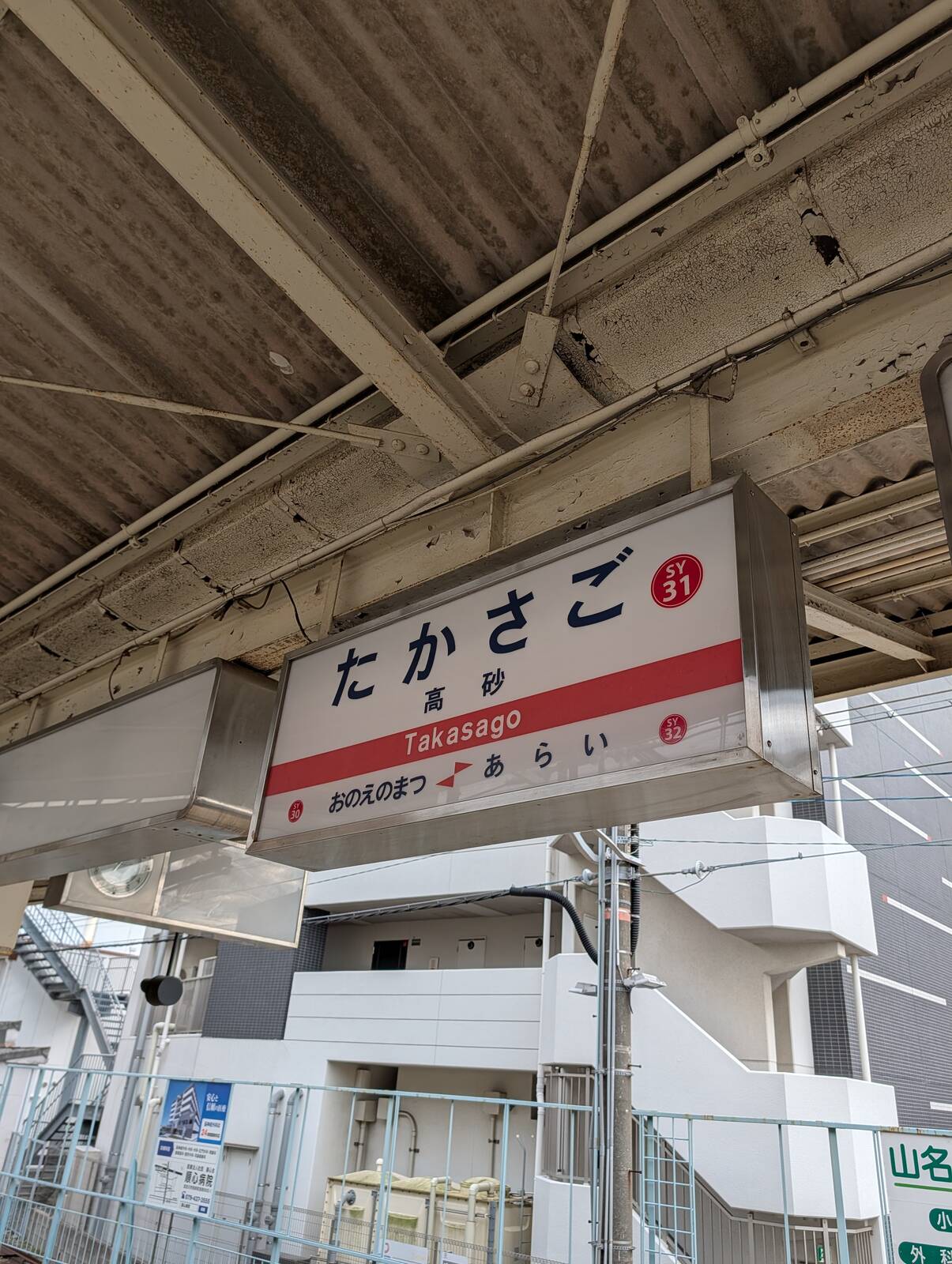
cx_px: 476
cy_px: 632
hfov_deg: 56.9
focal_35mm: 24
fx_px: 878
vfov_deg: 71.5
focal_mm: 6.9
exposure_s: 1/274
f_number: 1.68
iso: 25
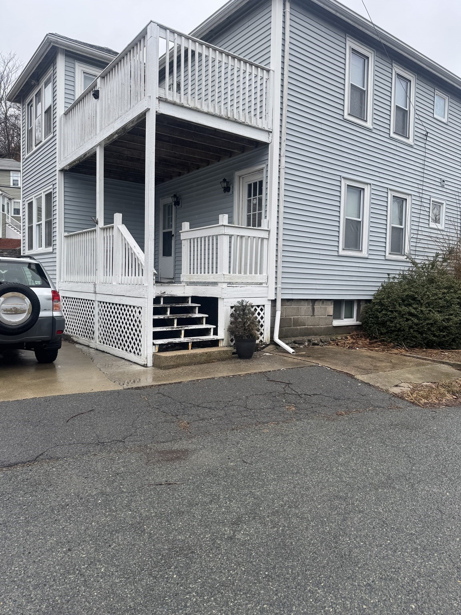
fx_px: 426
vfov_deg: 71.6
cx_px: 230
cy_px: 308
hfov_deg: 56.8
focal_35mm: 24
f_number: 1.78
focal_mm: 6.76
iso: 80
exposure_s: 1/900
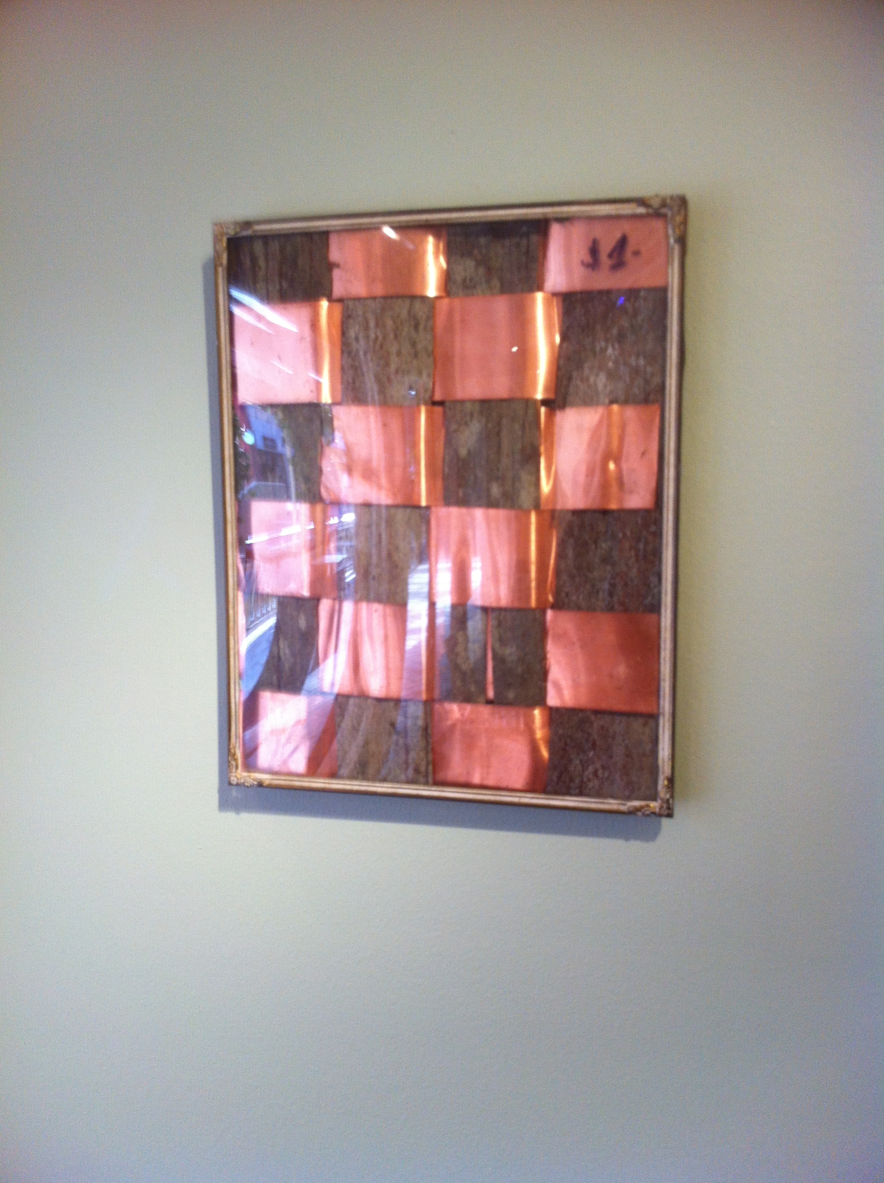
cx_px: 442
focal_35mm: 35
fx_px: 1195
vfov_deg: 52.7
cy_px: 592
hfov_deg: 40.6
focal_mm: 3.85
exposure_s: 1/17
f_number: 2.8
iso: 80
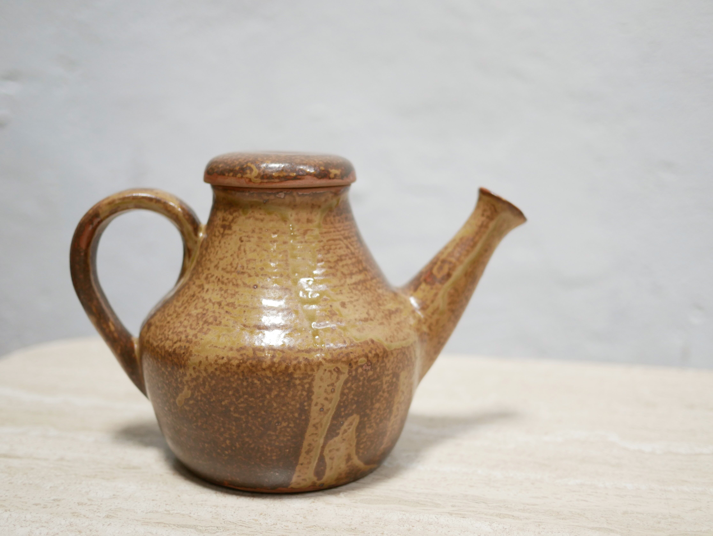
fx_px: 824
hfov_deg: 46.8
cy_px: 268
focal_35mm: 40
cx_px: 356
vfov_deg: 36.0
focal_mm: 20
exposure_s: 1/60
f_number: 1.7
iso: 500
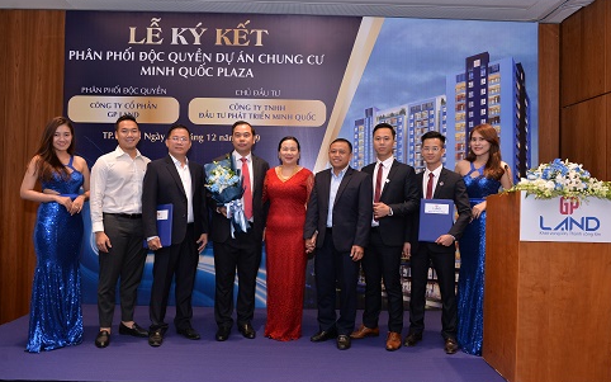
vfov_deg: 43.1
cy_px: 190
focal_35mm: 29
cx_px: 307
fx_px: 483
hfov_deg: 64.6
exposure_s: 1/125
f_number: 4.5
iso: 640
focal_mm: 28
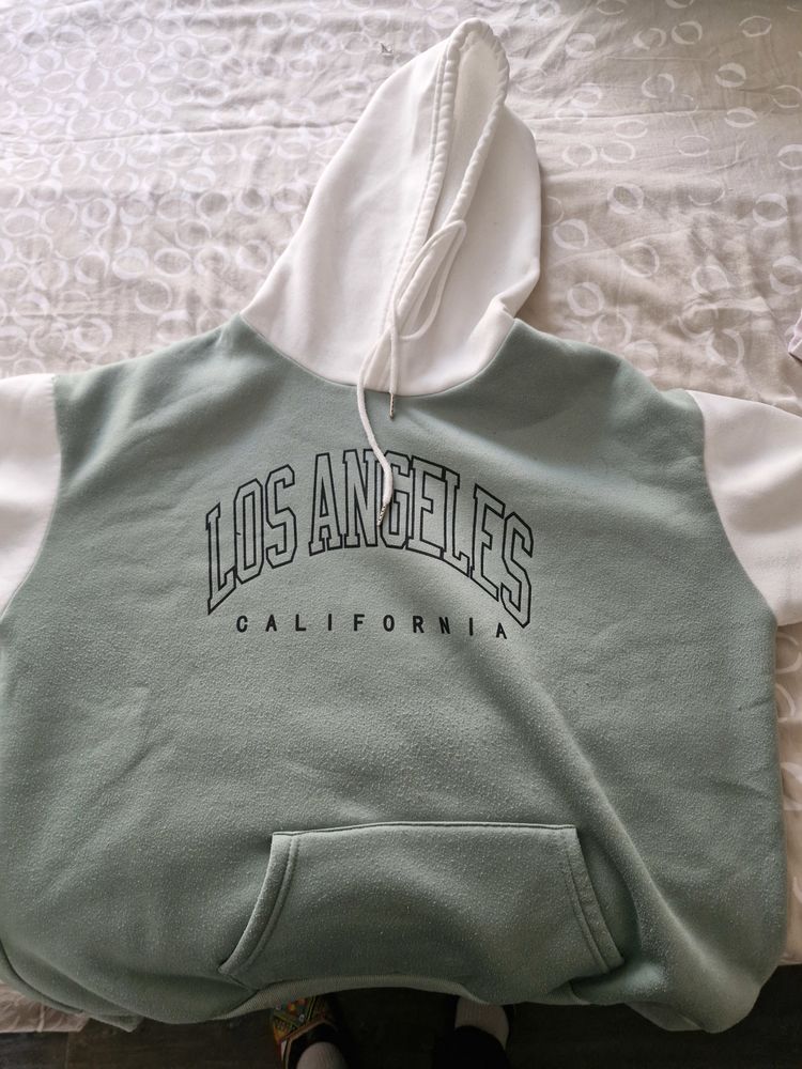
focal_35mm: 23
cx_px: 401
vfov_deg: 73.9
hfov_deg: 58.9
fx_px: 710
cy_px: 534
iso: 500
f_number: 1.8
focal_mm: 5.54
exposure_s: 1/100
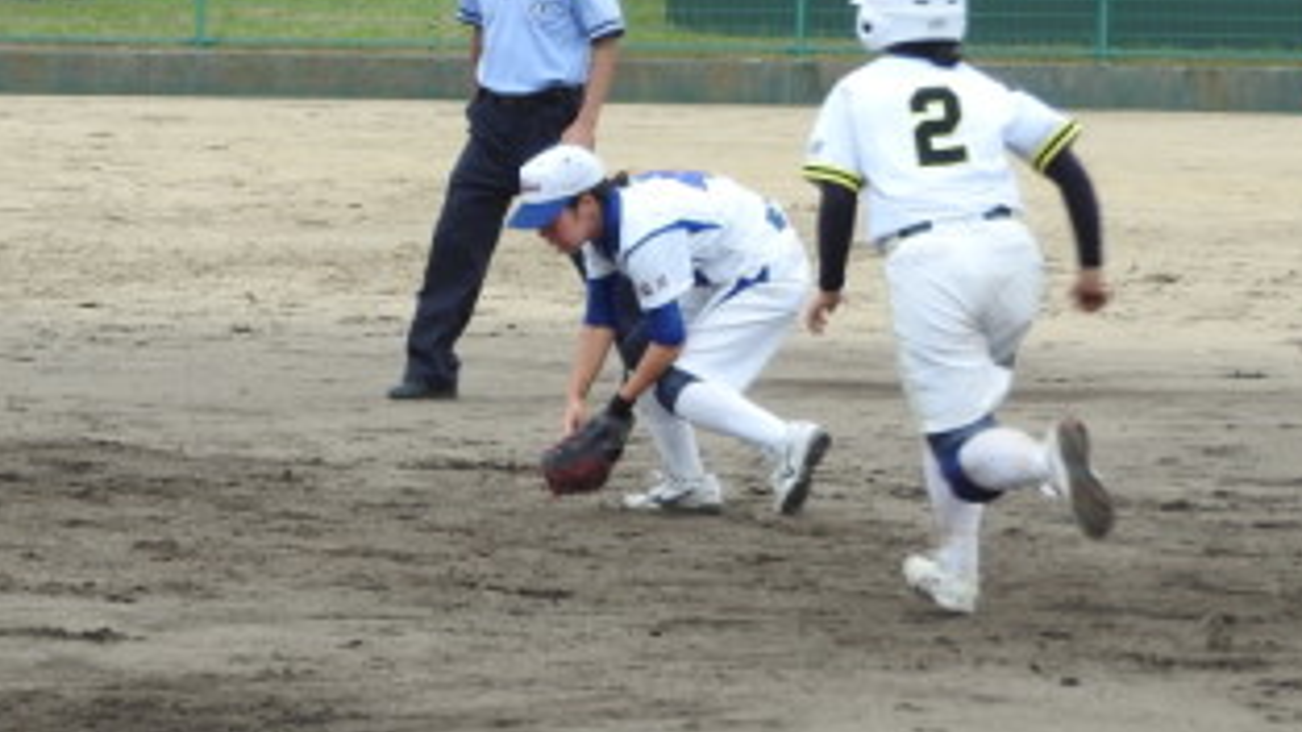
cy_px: 308
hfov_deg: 6.9
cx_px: 279
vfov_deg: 3.9
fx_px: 10805
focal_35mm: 313
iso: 100
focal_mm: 26.9
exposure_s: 1/250
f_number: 5.2
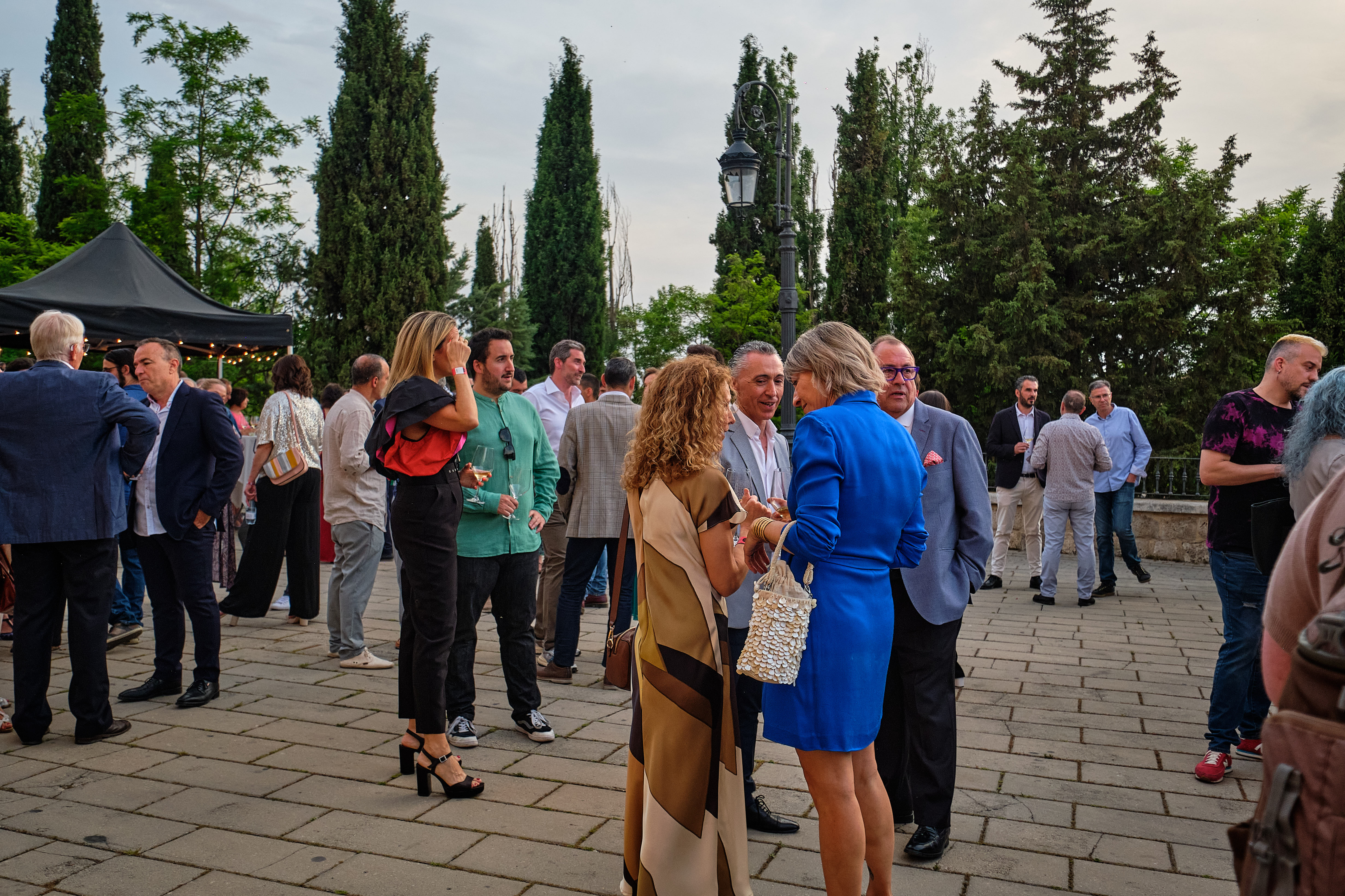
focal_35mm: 30
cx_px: 672
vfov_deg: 43.6
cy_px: 448
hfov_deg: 61.9
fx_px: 1121
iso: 800
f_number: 4
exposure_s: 1/400
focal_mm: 20
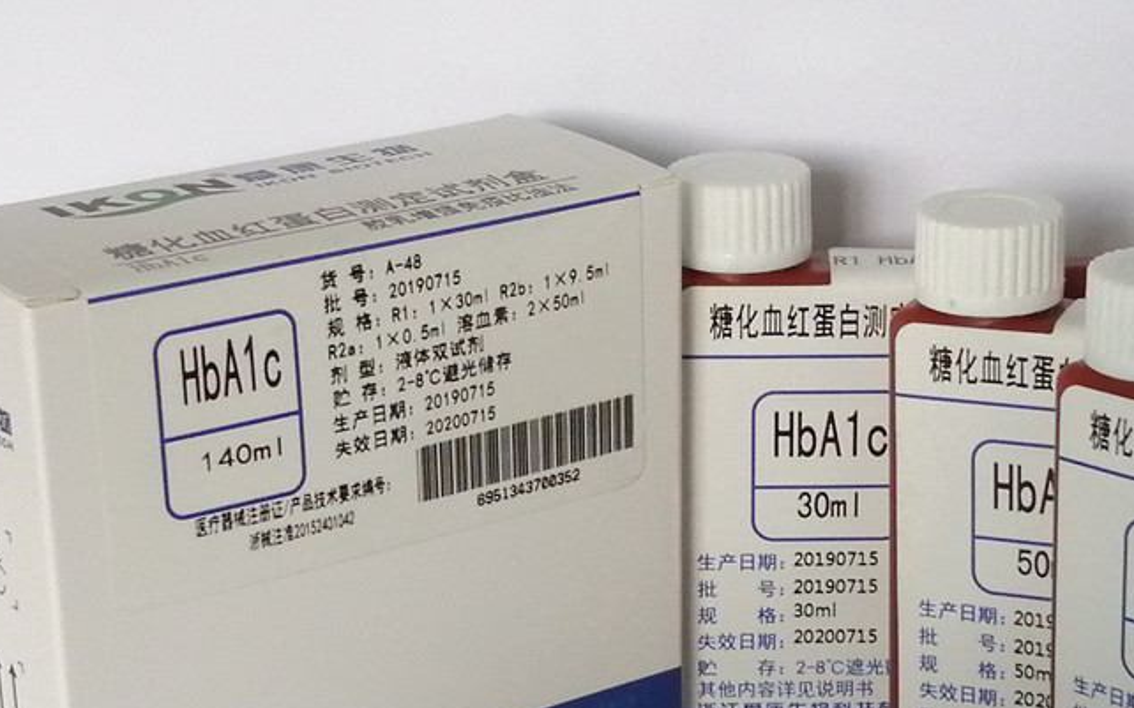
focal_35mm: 104
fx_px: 3214
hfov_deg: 20.0
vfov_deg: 12.5
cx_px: 745
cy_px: 648
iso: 100
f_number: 1.8
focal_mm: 3.64
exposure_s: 1/100
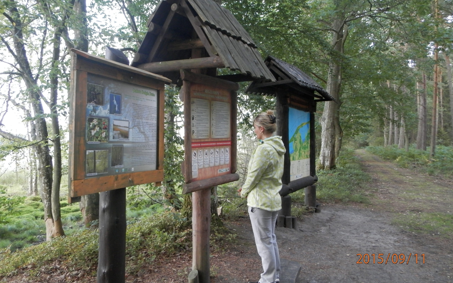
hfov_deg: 58.1
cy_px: 125
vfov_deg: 38.3
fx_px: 407
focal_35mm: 33
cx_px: 227
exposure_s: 1/13
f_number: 3.2
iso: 200
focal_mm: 5.5
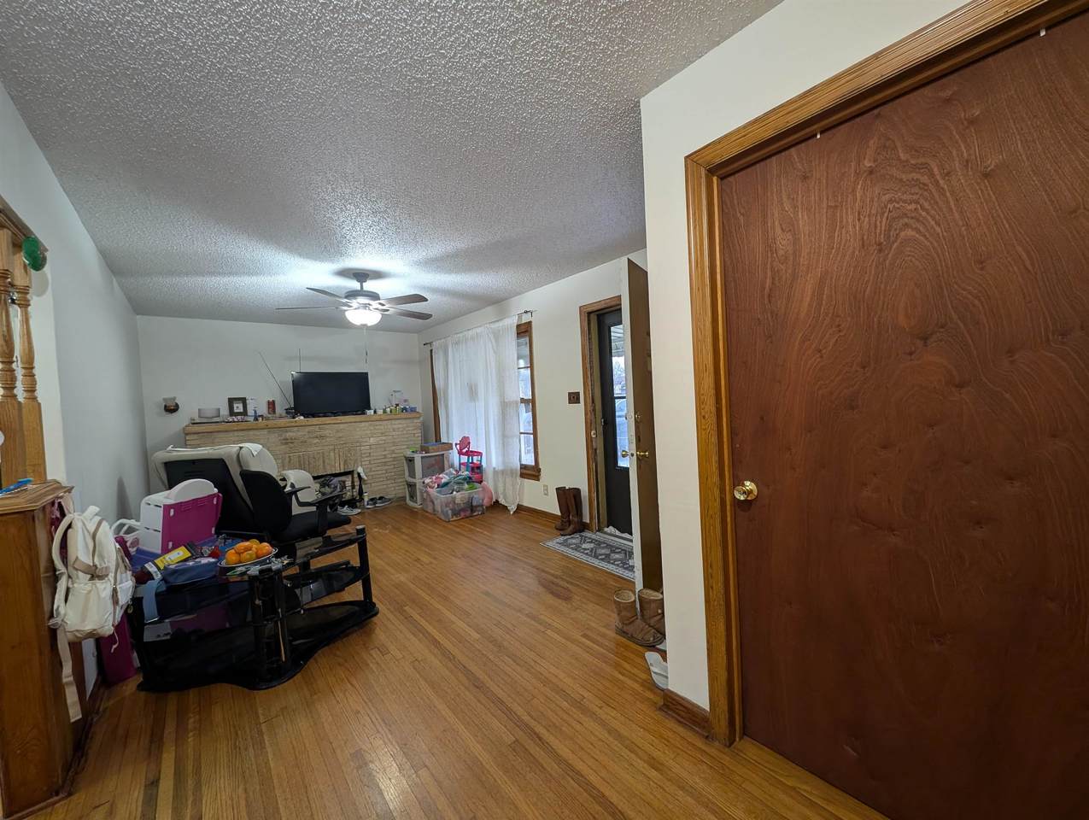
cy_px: 410
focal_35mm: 12
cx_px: 544
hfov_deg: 110.5
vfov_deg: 94.6
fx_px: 378
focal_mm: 2.23
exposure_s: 1/24
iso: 105
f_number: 1.95
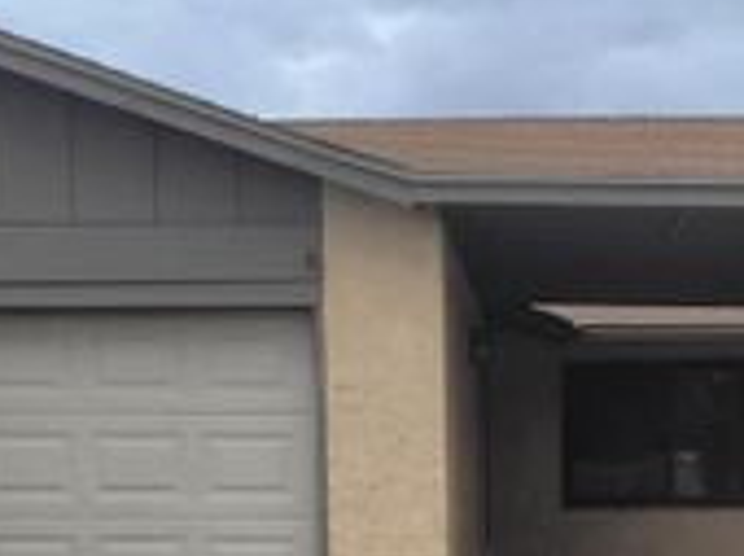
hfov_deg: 19.2
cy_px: 725
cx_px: 547
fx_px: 2189
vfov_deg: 13.9
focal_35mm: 102
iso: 40
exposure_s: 1/1742
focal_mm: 5.4
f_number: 1.8
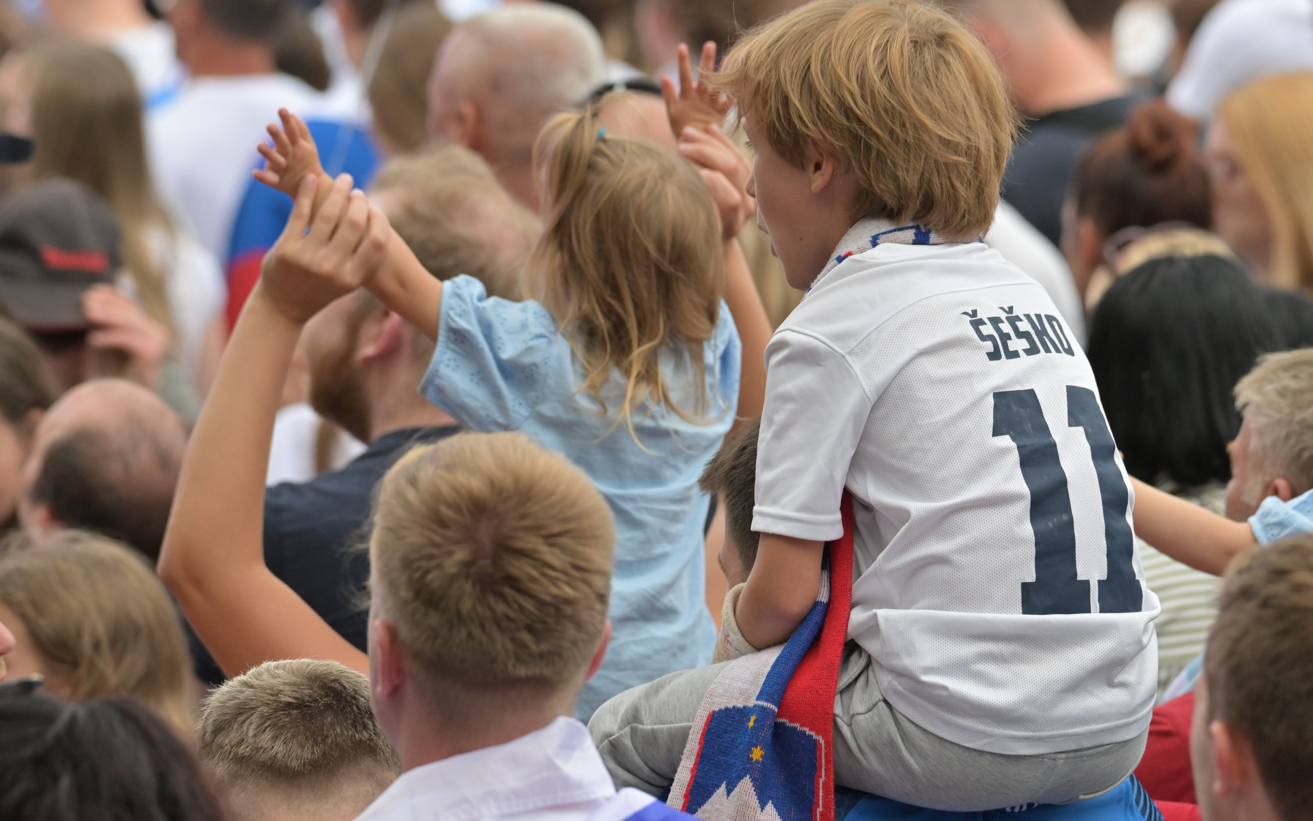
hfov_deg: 7.0
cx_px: 595
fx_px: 10699
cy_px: 464
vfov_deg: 4.4
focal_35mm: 299
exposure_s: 1/250
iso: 1600
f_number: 6.3
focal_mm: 260
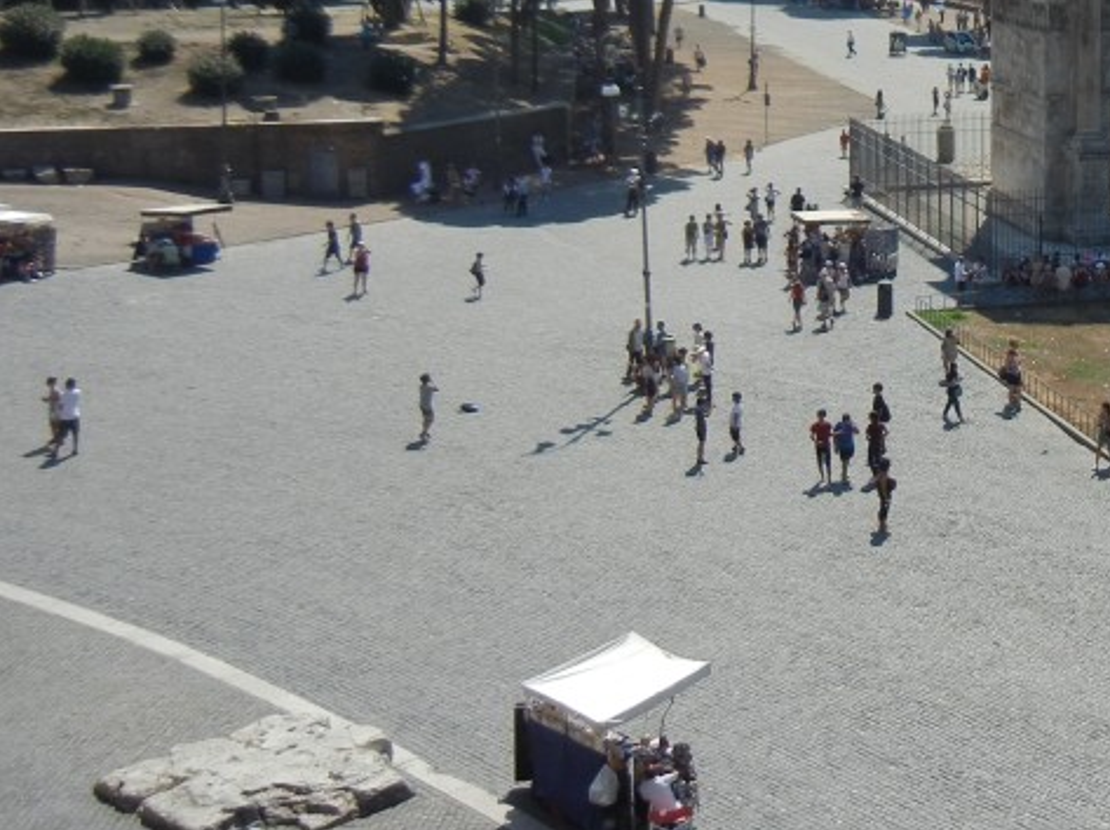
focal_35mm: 65
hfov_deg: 28.0
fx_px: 2083
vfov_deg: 22.1
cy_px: 94
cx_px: 1122
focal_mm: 5.4
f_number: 7
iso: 160
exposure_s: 1/426
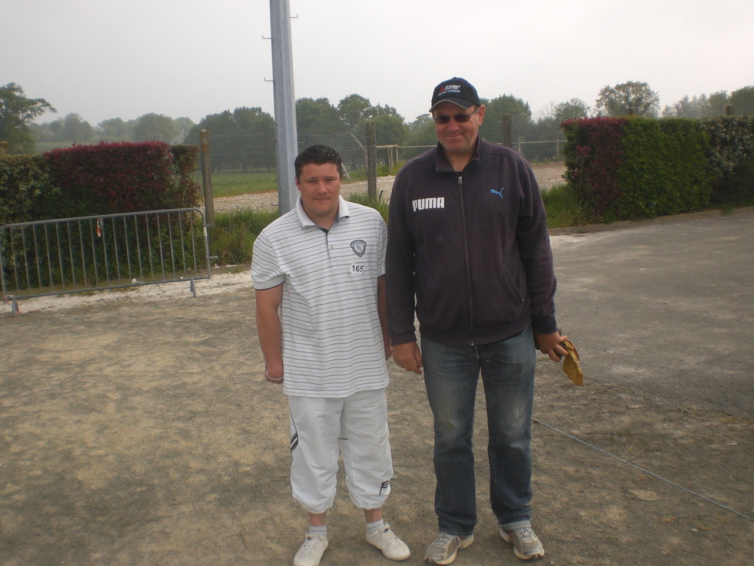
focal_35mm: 38
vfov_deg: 37.7
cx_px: 377
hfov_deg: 49.0
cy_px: 283
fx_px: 828
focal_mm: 6.3
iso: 50
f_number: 4.4
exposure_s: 1/250
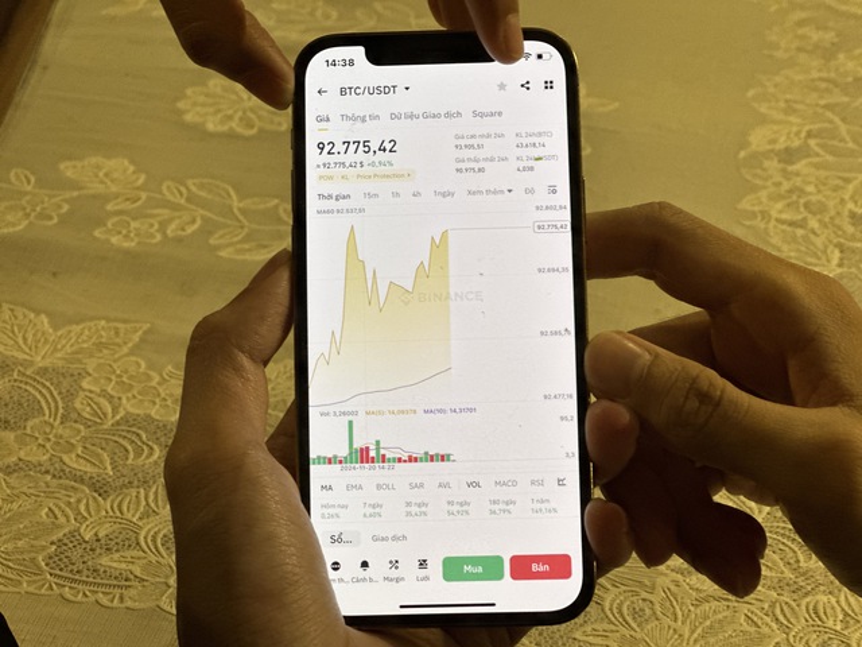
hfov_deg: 25.3
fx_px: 1917
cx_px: 431
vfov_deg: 19.1
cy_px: 324
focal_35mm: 77
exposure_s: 1/33
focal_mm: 9
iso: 200
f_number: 2.8
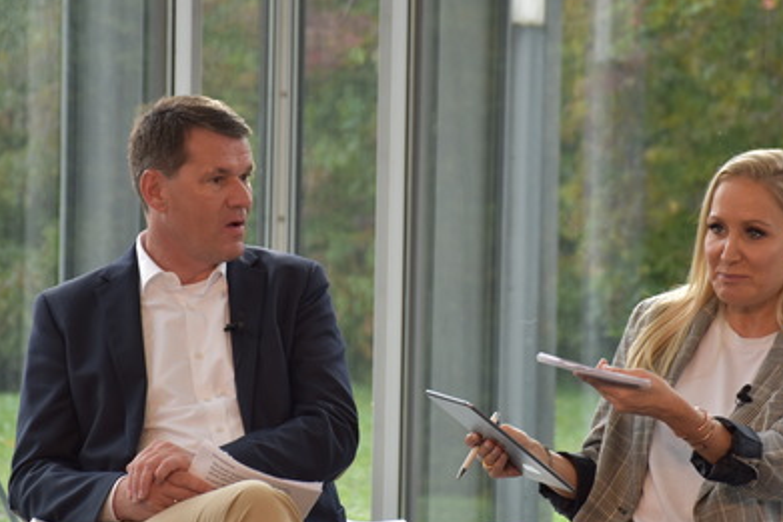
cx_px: 423
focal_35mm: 225
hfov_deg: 9.1
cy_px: 306
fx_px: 4895
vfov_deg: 6.1
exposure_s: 1/125
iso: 200
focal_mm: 116
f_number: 5.6
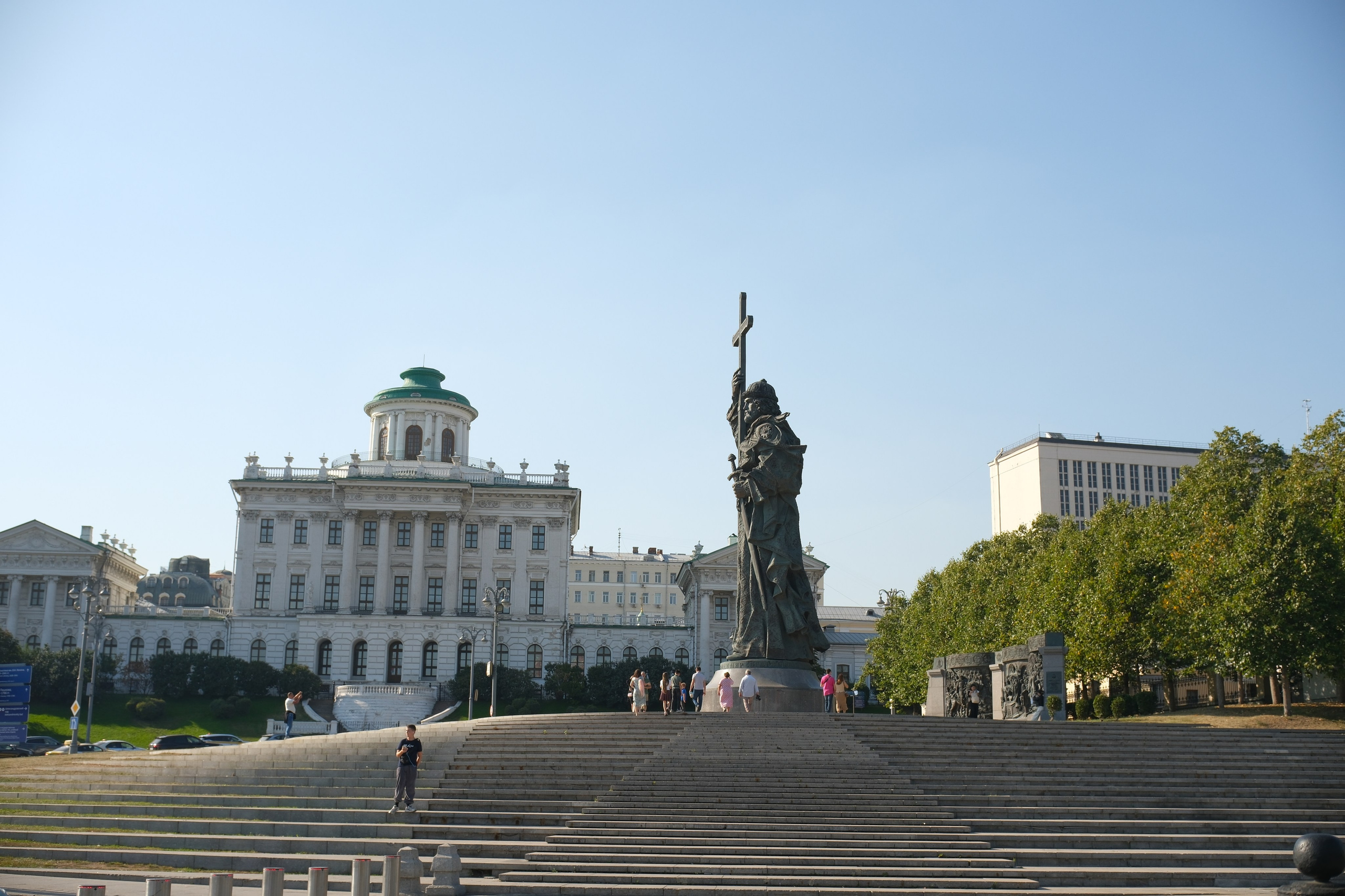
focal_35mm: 41
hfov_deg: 47.4
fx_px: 1532
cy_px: 448
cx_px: 672
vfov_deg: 32.6
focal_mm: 27
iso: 160
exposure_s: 1/320
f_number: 8
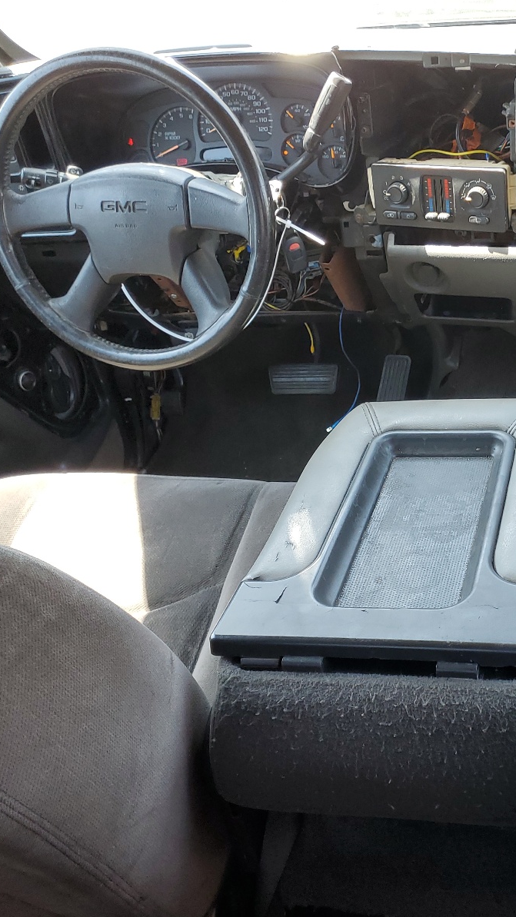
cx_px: 471
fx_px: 924
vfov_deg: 52.8
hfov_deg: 29.8
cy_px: 457
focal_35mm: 38
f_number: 1.5
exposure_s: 1/120
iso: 56
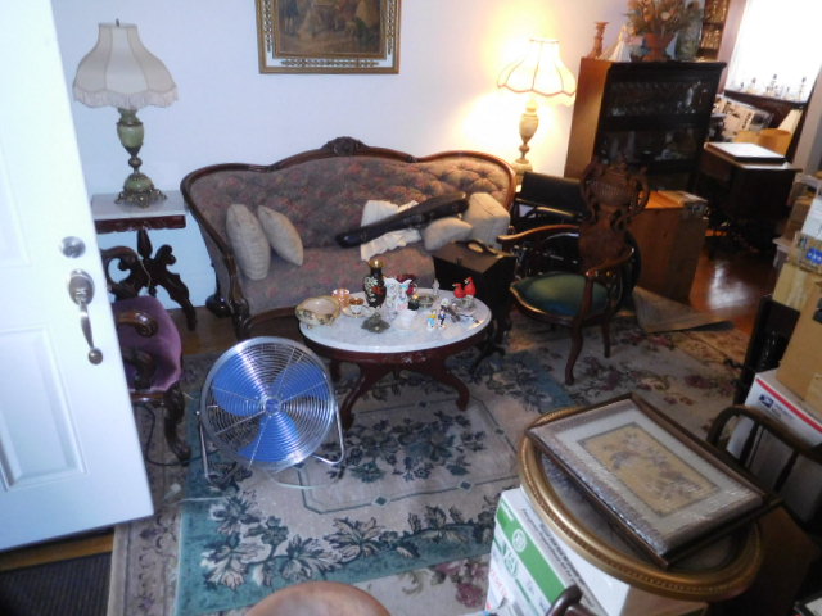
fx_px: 594
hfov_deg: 69.4
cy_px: 308
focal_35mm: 25
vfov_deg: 54.9
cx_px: 411
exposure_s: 1/30
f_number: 3.4
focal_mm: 4.5
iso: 640
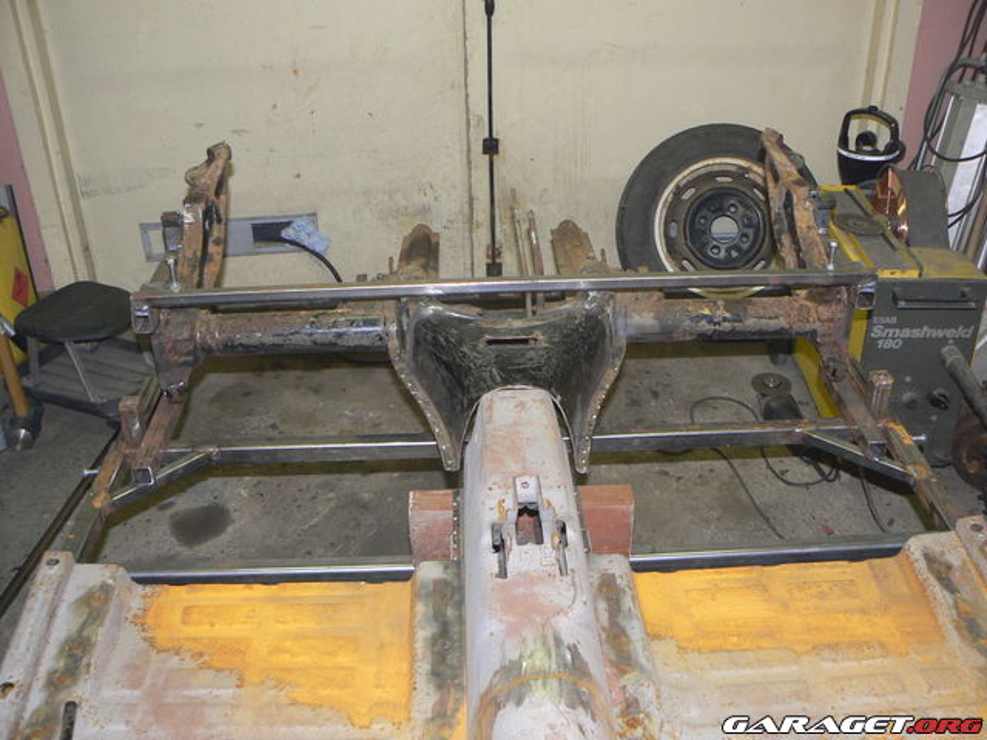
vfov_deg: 39.7
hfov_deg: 51.4
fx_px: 1026
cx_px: 494
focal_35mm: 36
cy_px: 370
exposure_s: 1/30
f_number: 2.8
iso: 100
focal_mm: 6
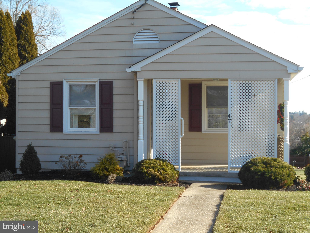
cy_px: 116
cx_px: 155
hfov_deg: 34.3
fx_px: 502
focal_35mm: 56
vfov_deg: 26.1
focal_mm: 10
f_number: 4.9
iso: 80
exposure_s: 1/200
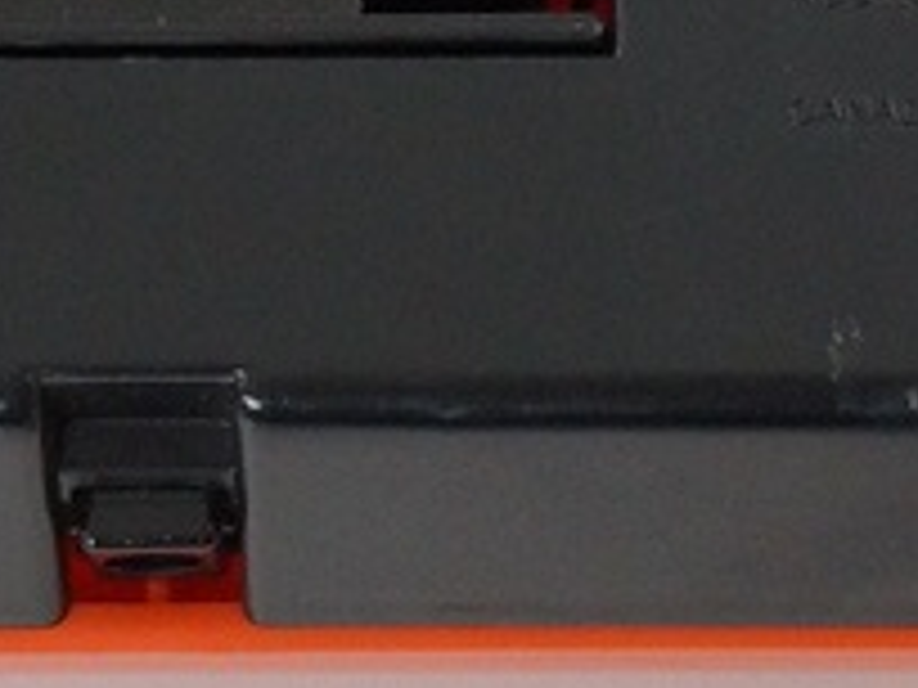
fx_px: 11271
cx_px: 792
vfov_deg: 3.5
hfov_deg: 4.7
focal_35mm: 425
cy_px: -616
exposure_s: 1/80
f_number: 6.3
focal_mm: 50
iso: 1000
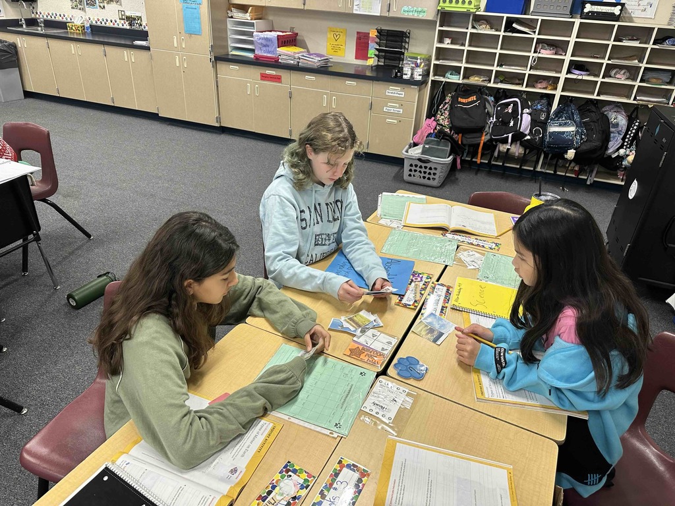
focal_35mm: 24
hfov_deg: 71.6
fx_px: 468
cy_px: 253
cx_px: 338
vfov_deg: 56.8
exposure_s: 1/60
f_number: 1.78
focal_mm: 6.86
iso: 125
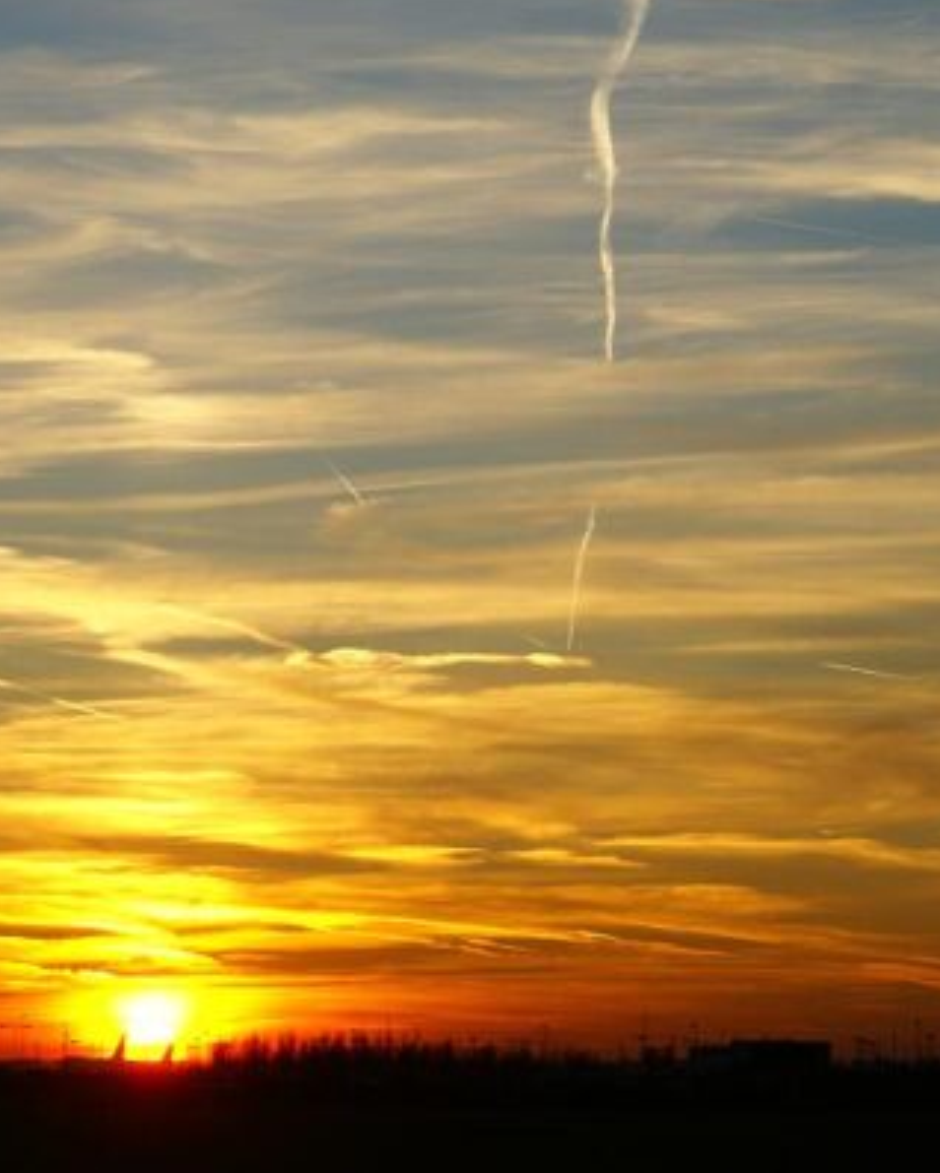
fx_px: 5178
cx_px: 106
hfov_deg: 10.3
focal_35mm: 149
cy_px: 582
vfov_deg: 12.9
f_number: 9
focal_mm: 70
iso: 100
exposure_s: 1/160
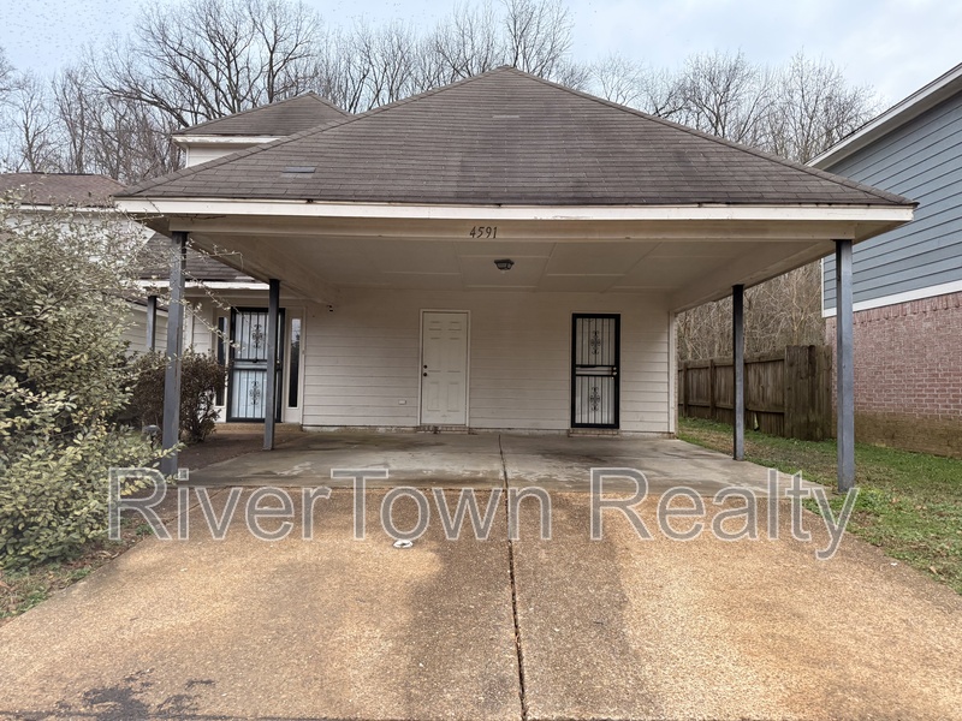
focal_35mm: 24
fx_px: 667
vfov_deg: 56.8
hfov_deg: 71.6
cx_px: 481
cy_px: 360
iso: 200
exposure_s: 1/95
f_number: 1.78
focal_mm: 6.76
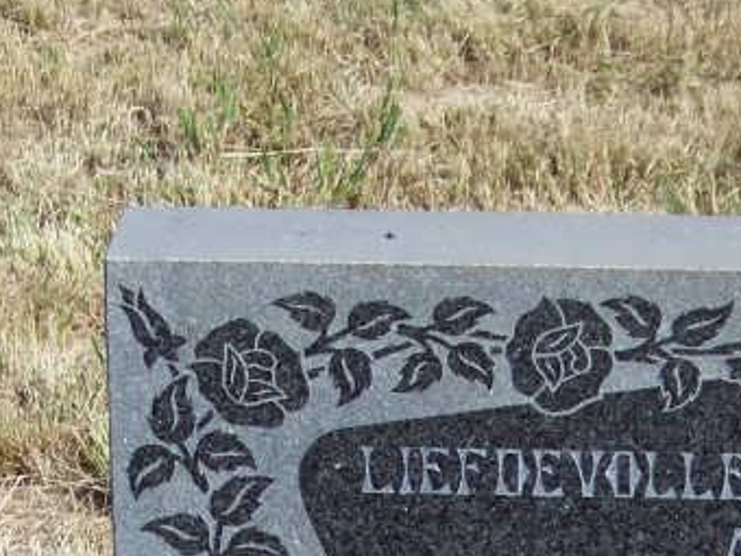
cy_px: 704
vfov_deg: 6.7
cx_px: 684
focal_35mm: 219
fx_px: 4688
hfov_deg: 9.0
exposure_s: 1/1000
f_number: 3.2
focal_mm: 10.5
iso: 64
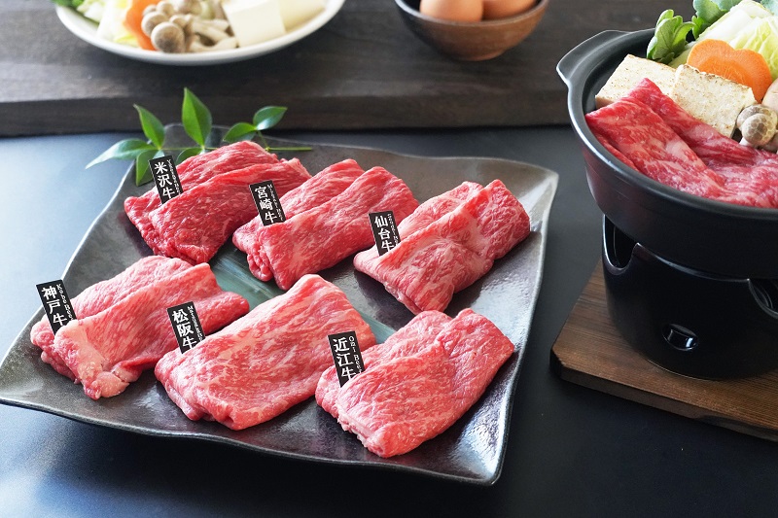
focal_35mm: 56
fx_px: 1210
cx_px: 389
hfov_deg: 35.6
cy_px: 259
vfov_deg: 24.2
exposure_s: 1/160
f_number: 5.6
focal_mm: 56
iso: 6400
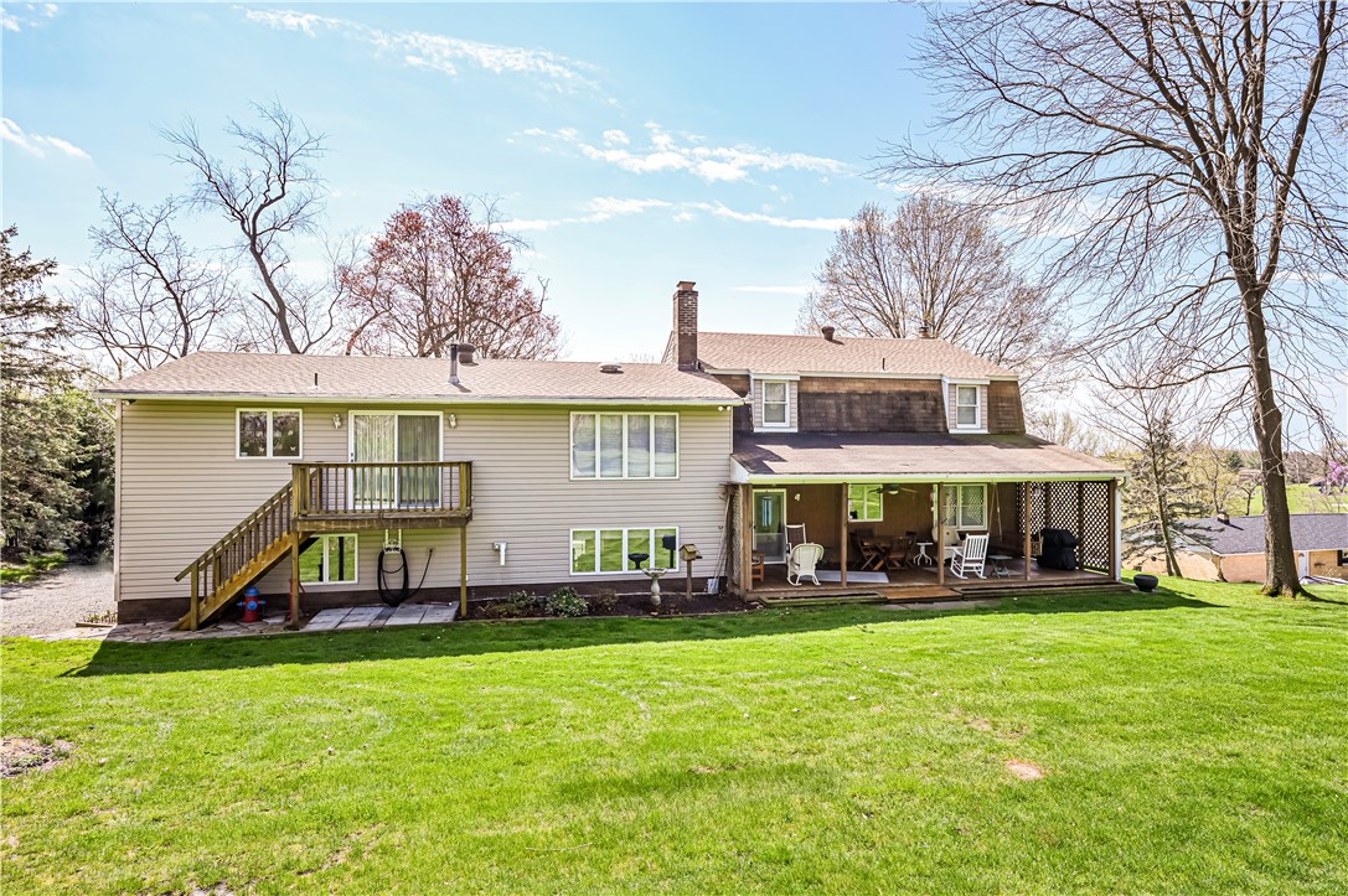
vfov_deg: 63.1
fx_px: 730
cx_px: 674
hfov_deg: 85.5
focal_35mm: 20
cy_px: 448
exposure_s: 1/250
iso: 200
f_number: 8
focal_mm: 19.5
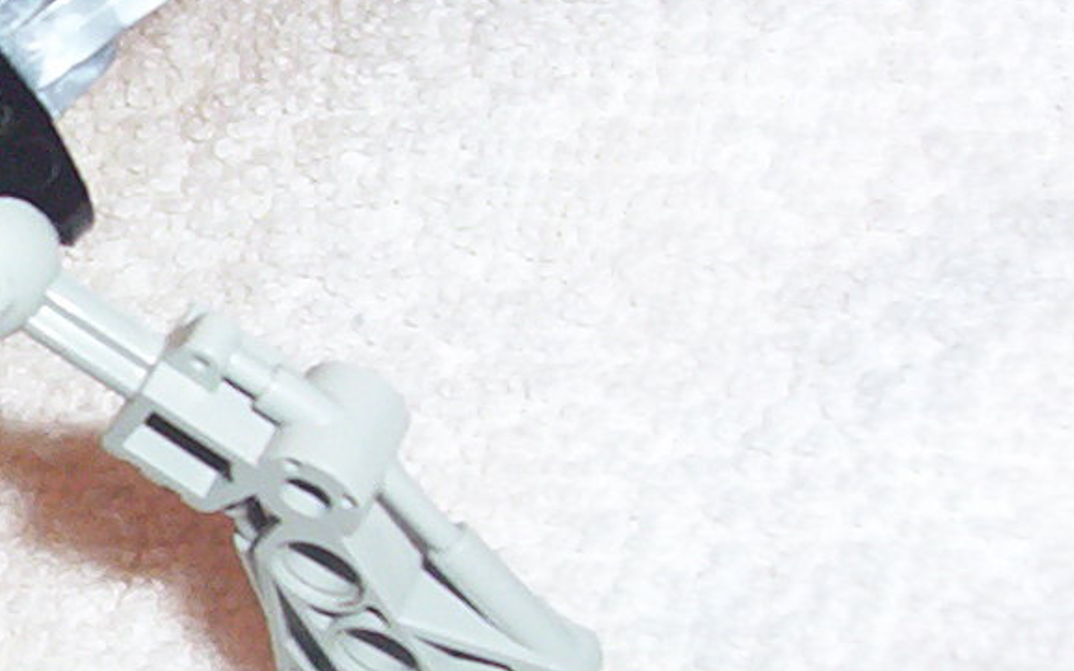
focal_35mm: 129
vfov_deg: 10.1
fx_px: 3775
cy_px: 494
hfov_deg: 15.7
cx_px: -177
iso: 140
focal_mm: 5.77
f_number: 2.73
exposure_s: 1/60
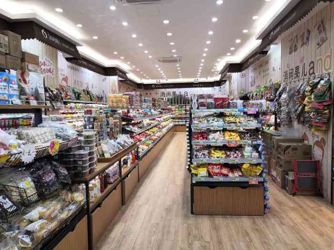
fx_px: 261
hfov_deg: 65.3
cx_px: 167
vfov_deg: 51.4
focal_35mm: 27
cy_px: 125
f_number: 1.8
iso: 100
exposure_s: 1/50
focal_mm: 3.95
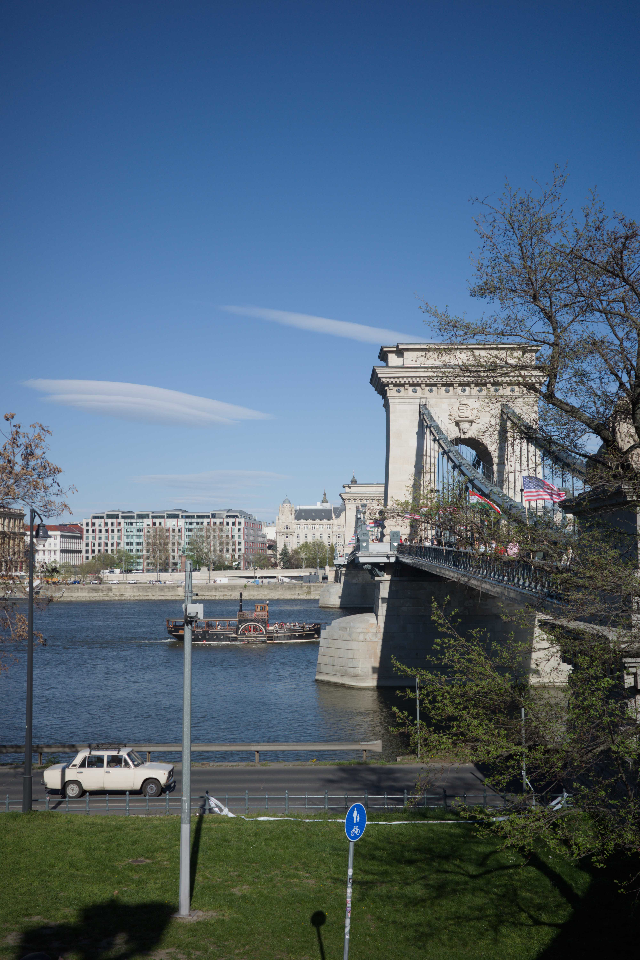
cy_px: 480
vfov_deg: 48.5
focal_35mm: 40
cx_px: 320
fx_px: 1067
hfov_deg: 33.4
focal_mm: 26
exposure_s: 1/640
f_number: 6.3
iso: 100
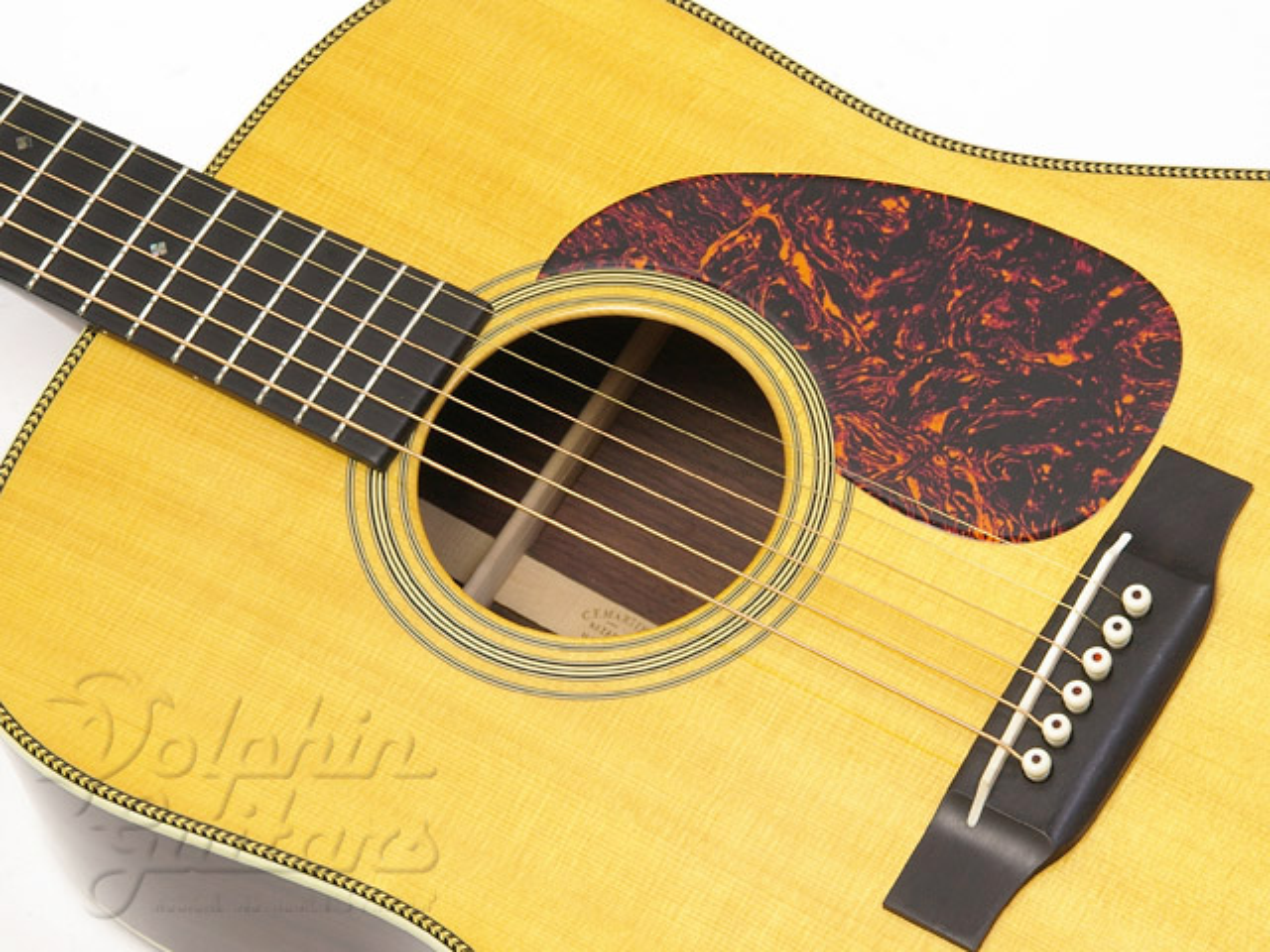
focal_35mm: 112
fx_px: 4109
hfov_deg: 17.6
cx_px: 635
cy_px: 476
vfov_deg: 13.2
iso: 400
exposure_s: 1
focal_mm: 75
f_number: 19
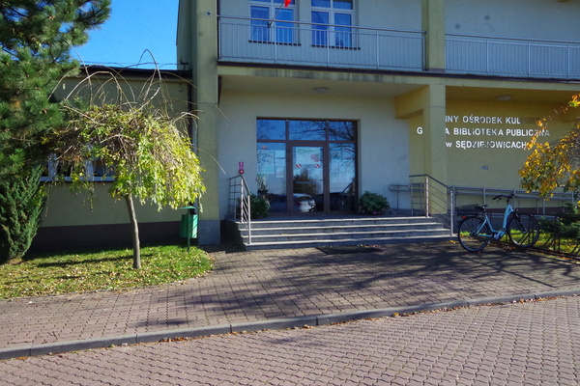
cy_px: 193
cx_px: 290
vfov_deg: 47.9
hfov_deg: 67.4
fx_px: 435
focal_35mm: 27
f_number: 11
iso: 3200
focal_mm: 18
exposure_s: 1/1000
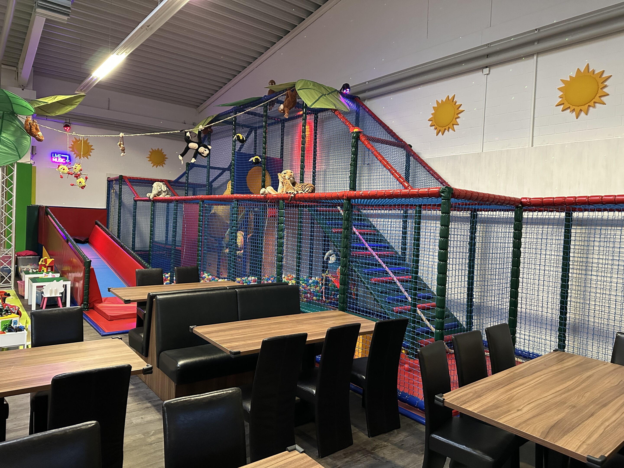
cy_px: 234
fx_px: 433
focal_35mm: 24
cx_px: 312
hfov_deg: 71.6
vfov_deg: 56.8
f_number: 1.78
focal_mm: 6.86
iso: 800
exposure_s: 1/50
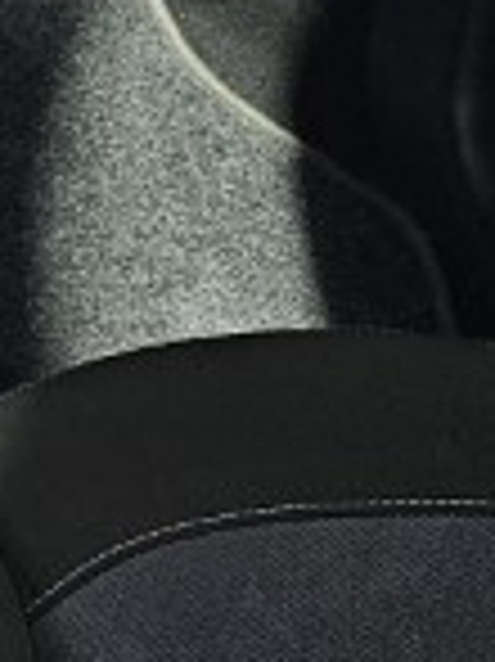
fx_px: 1909
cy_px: -203
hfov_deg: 12.7
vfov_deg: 18.3
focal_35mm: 100
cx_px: -536
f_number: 1.7
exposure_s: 1/71
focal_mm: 6.3
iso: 1000
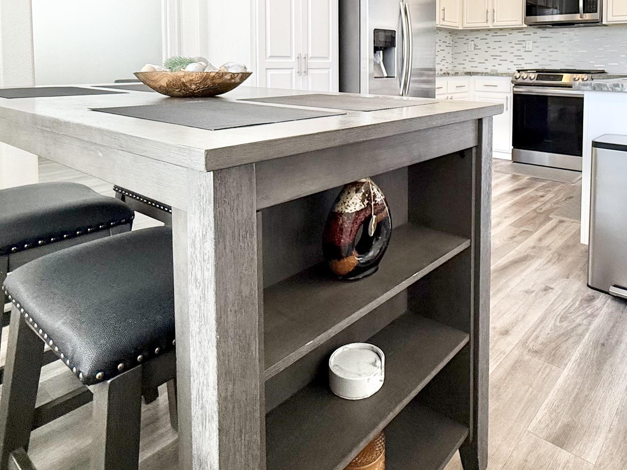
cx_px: 412
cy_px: 85
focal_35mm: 26
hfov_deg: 65.7
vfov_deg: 49.5
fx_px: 471
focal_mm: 2.22
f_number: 2.2
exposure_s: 1/120
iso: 200
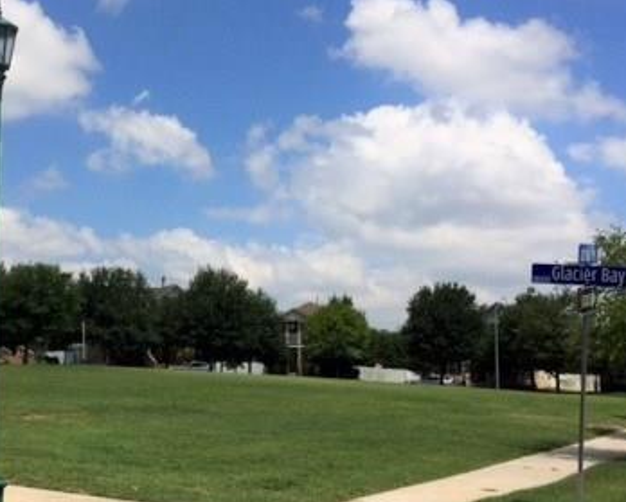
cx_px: 192
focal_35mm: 52
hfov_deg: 35.5
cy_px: 229
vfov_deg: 29.2
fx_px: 964
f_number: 2.2
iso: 32
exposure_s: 1/3731
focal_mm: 4.15
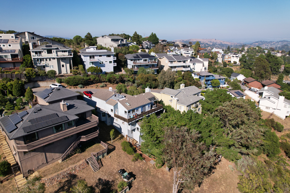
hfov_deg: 78.6
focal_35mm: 22
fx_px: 177
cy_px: 96
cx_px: 145
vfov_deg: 57.2
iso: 120
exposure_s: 1/60
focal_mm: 8.38
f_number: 2.8
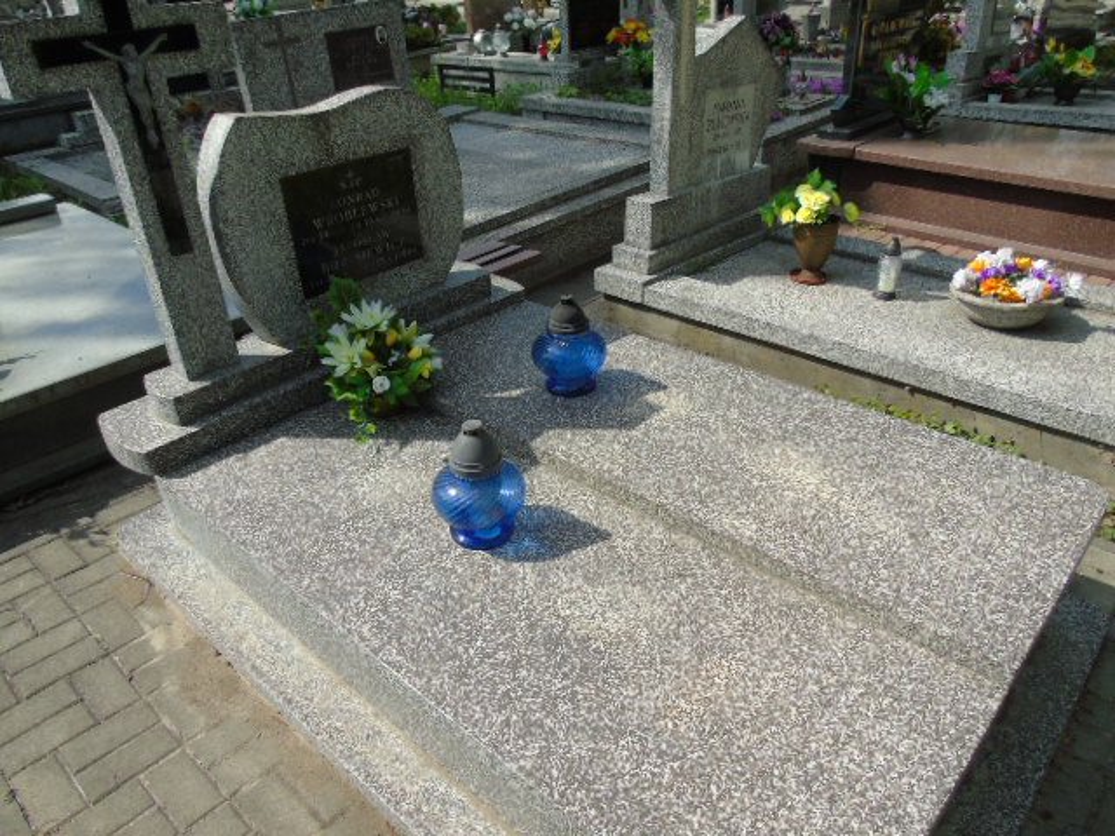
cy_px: 418
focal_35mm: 25
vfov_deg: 54.9
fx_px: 805
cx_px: 558
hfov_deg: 69.4
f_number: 3.4
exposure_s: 1/800
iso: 80
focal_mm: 4.4
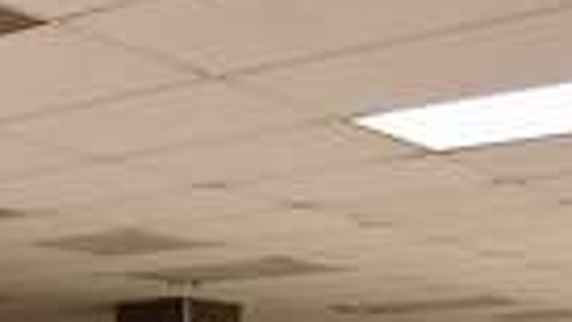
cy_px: 573
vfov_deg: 12.5
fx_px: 1350
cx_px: 159
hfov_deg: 23.7
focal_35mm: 89
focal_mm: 4
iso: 50
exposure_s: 1/15
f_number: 1.8
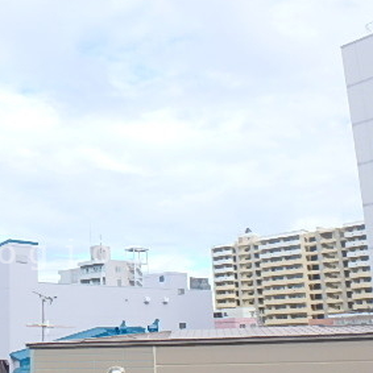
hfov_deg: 38.1
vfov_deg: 39.5
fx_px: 512
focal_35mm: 42
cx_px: 58
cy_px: 254
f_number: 3.5
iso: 125
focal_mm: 3.7
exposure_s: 1/640
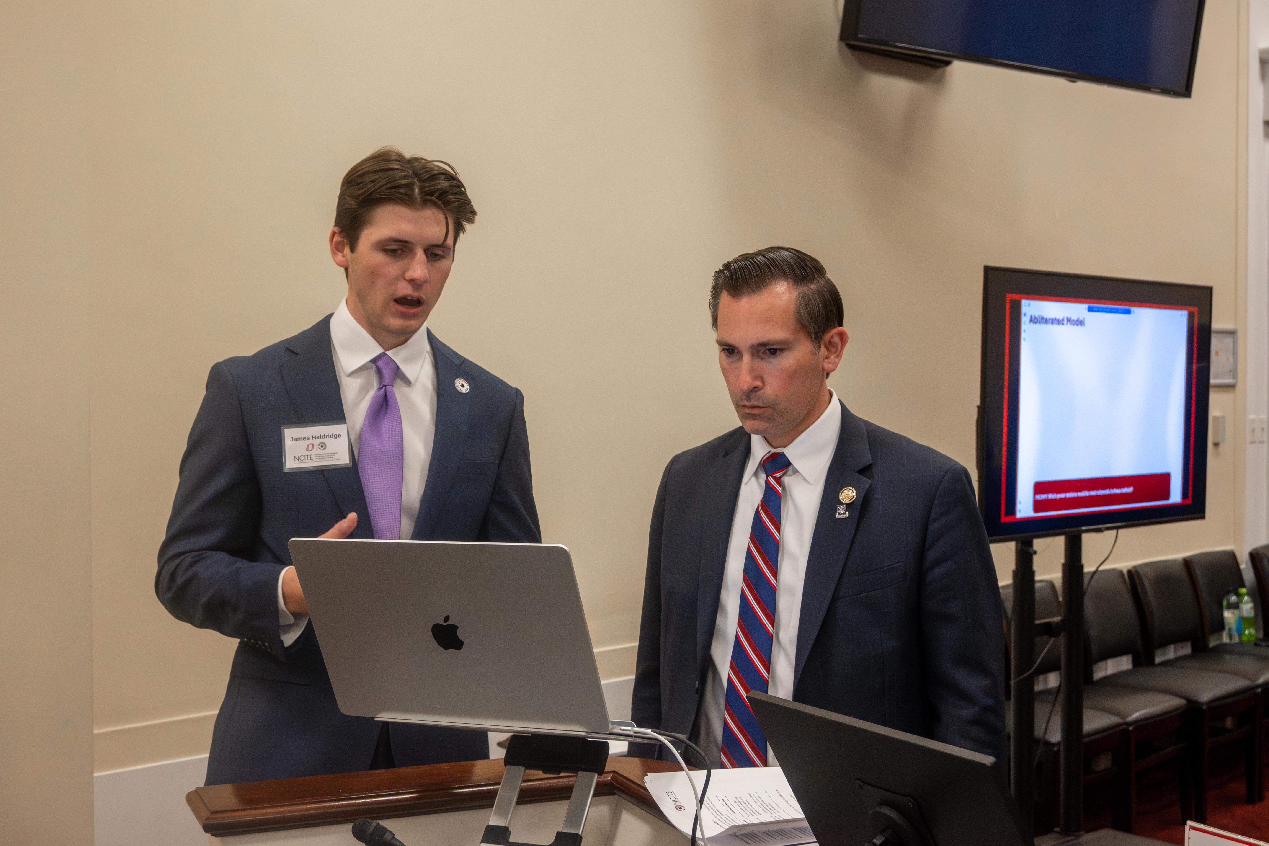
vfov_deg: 28.5
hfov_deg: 41.7
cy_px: 423
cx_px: 634
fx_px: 1665
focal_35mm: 47
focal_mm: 31.5
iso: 1600
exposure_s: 1/125
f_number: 6.3
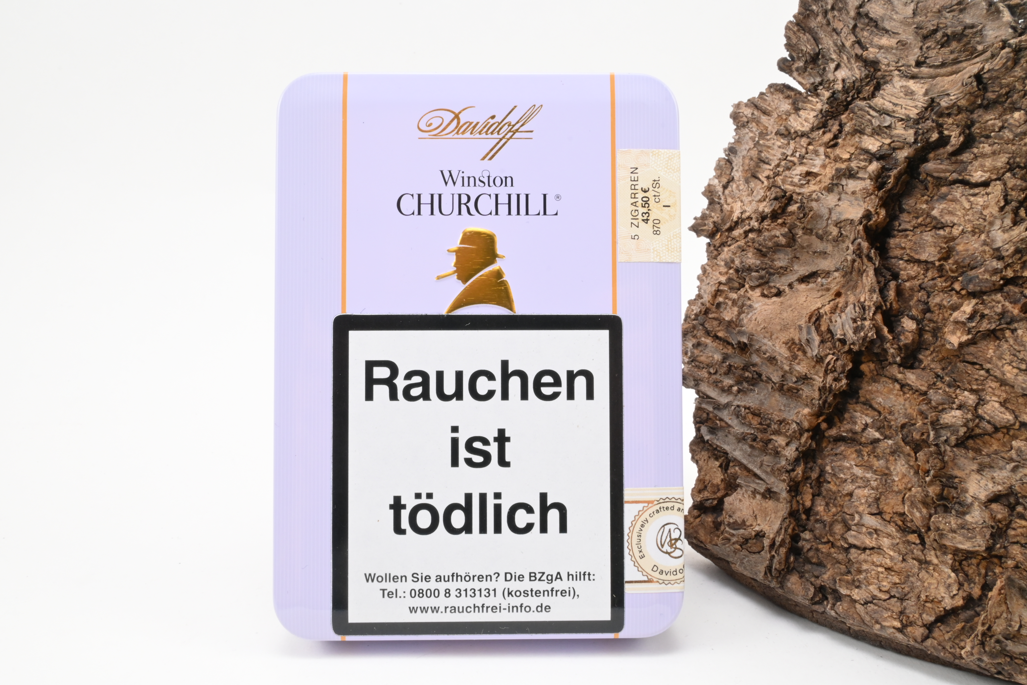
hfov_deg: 53.1
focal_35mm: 36
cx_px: 514
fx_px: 1027
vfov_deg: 36.9
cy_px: 342
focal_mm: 24
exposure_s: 1/15
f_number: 22
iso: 640
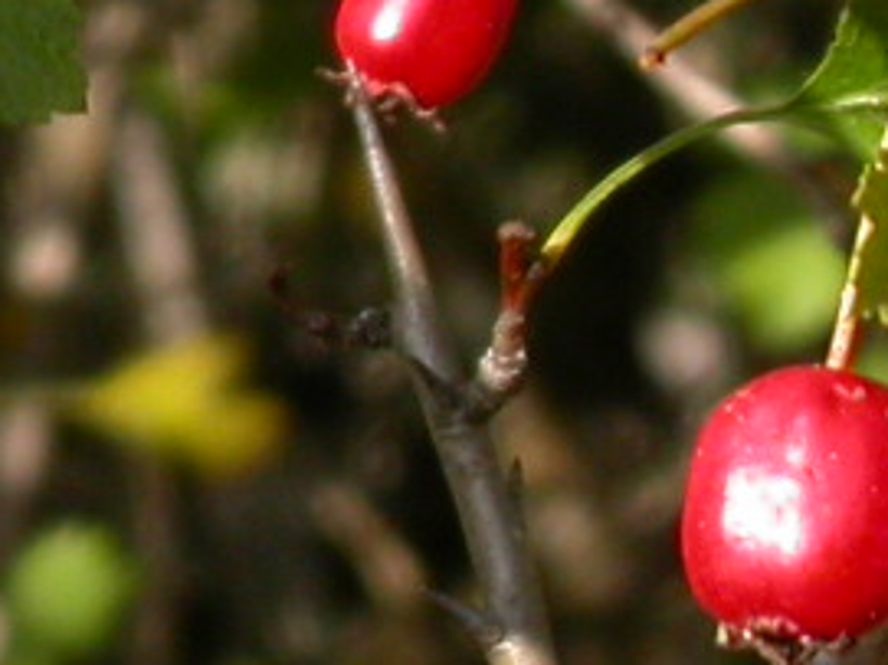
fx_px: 14411
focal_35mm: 562
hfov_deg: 3.5
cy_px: 285
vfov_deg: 2.6
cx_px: -875
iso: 100
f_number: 6.2
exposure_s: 1/161
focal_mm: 24.6
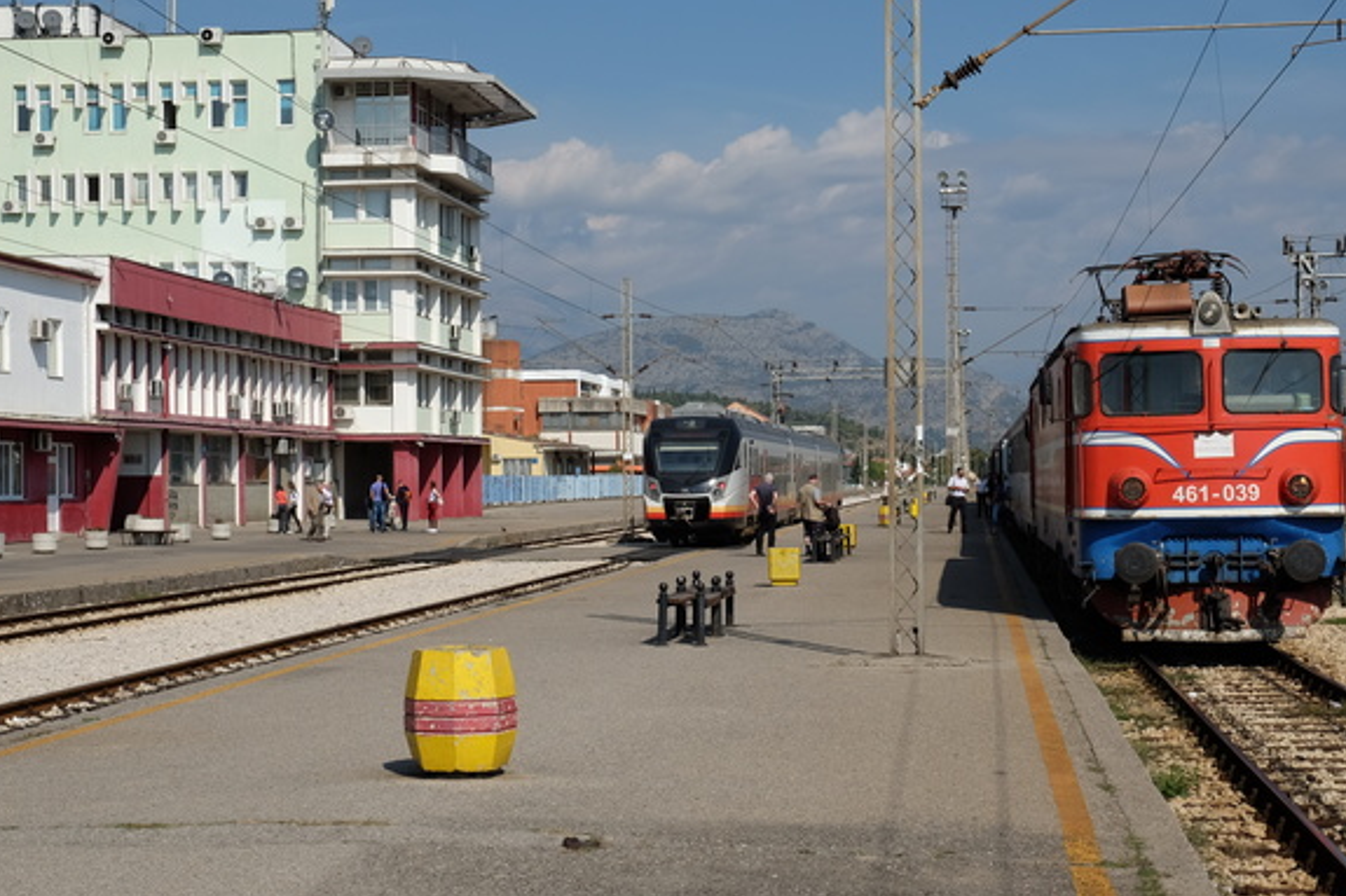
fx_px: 2317
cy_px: 430
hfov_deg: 32.4
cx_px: 669
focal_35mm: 62
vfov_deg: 21.9
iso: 200
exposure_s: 1/350
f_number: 11
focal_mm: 30.2
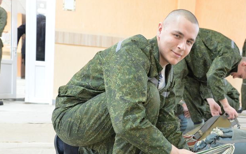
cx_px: 163
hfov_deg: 39.8
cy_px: 112
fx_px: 335
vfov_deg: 25.6
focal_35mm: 50
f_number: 4
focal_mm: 35
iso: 1600
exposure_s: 1/20
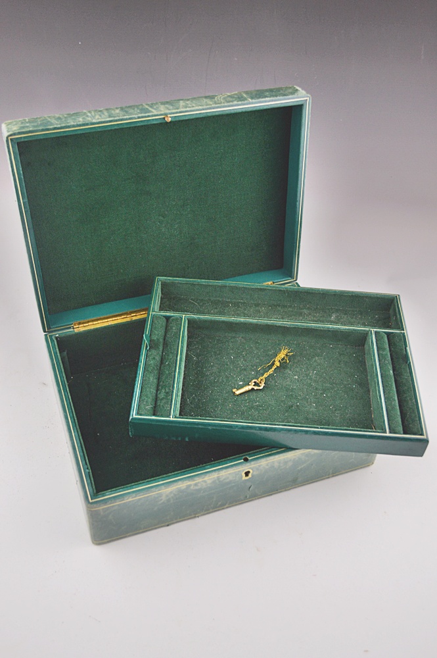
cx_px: 218
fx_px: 711
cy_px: 329
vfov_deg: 49.6
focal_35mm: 39
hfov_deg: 34.2
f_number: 4.2
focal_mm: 26
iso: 400
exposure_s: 1/50
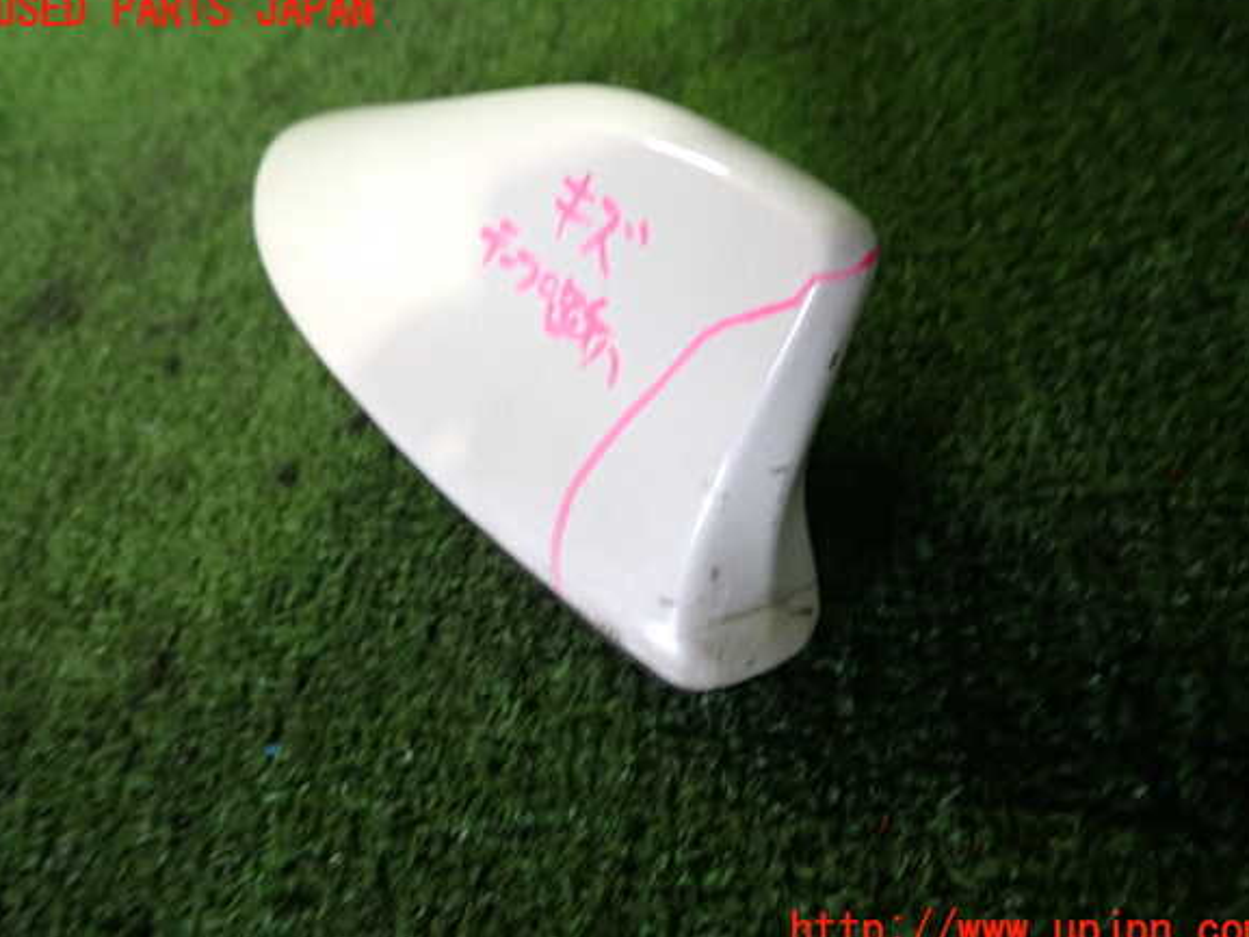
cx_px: 630
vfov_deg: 53.1
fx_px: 938
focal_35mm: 26
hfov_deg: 67.3
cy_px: 472
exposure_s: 1/30
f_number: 2
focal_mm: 4.5
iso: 200
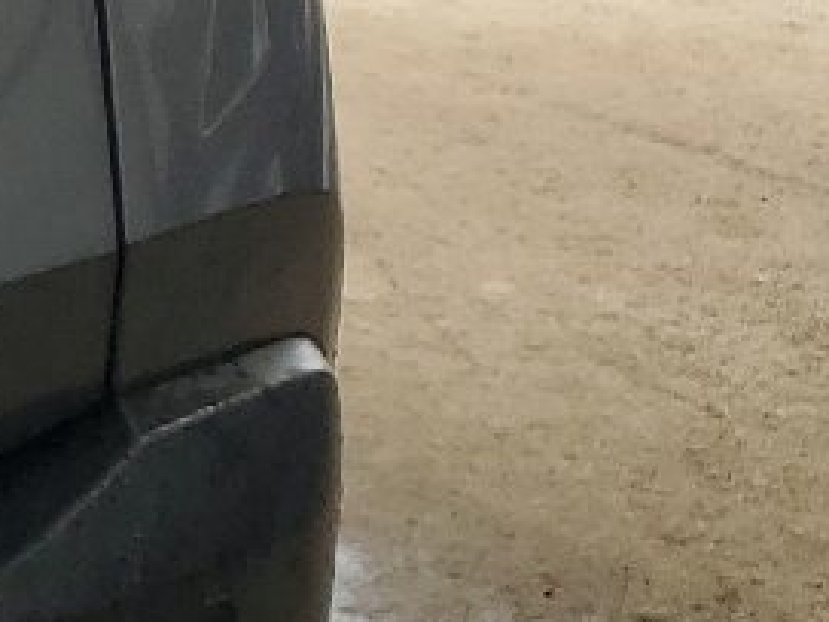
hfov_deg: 10.5
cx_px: -1338
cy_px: -98
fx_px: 3664
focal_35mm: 153
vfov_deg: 9.6
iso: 50
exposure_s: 1/123
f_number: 1.5
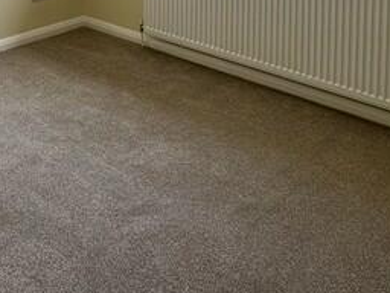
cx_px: 166
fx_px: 631
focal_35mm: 56
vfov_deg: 22.4
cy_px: -122
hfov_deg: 34.3
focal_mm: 2.22
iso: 40
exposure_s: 1/149
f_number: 2.2
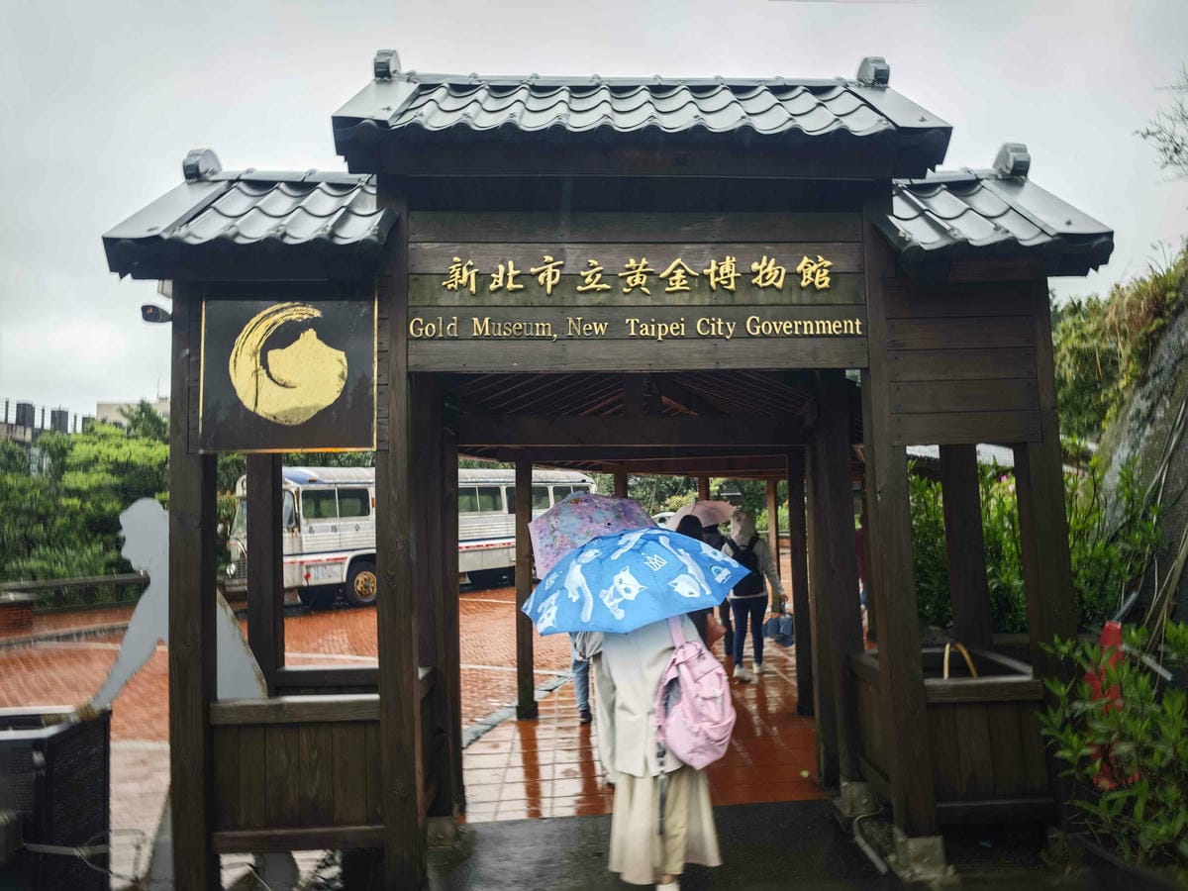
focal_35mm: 23
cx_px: 594
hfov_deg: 73.9
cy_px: 446
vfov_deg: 58.9
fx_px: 789
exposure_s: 1/121
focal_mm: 8.72
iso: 400
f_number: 2
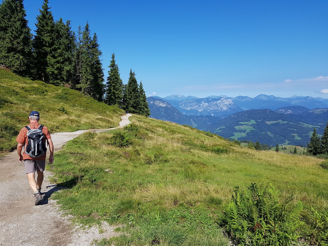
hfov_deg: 67.3
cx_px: 164
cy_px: 123
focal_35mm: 26
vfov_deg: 53.1
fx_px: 246
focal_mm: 4.2
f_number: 1.7
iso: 50
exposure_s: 1/2264
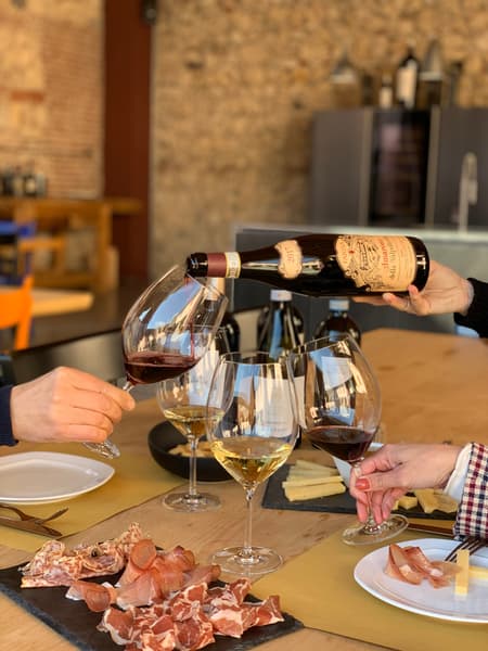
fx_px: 977
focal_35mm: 52
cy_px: 326
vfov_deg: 36.8
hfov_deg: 28.0
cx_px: 244
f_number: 2.4
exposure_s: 1/122
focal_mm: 6
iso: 50
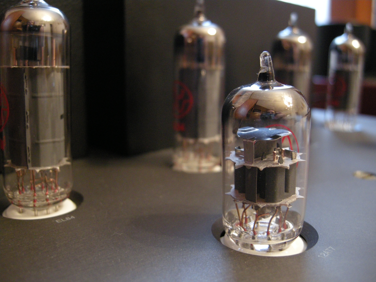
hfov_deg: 52.6
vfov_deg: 40.7
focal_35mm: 35
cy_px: 141
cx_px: 188
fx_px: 380
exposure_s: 1/8
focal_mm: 7.5
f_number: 2.7
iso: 401
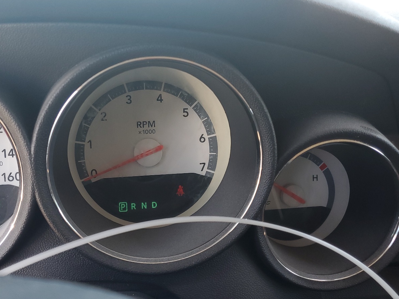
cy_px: 149
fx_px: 403
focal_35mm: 35
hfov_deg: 51.9
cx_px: 142
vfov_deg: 40.7
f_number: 1.5
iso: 60
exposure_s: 1/120
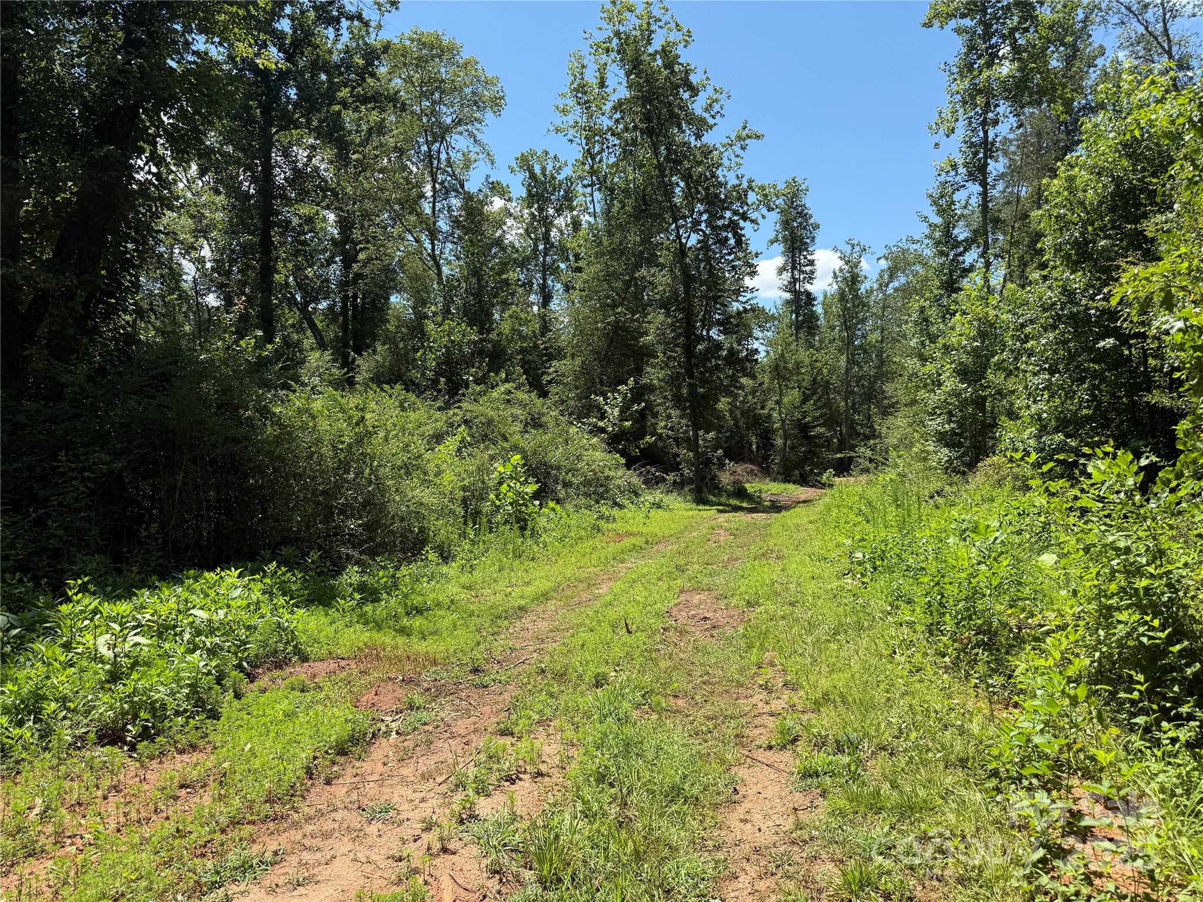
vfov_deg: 56.8
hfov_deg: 71.6
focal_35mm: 24
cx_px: 602
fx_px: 834
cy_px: 451
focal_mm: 6.76
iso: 80
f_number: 1.78
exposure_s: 1/2611
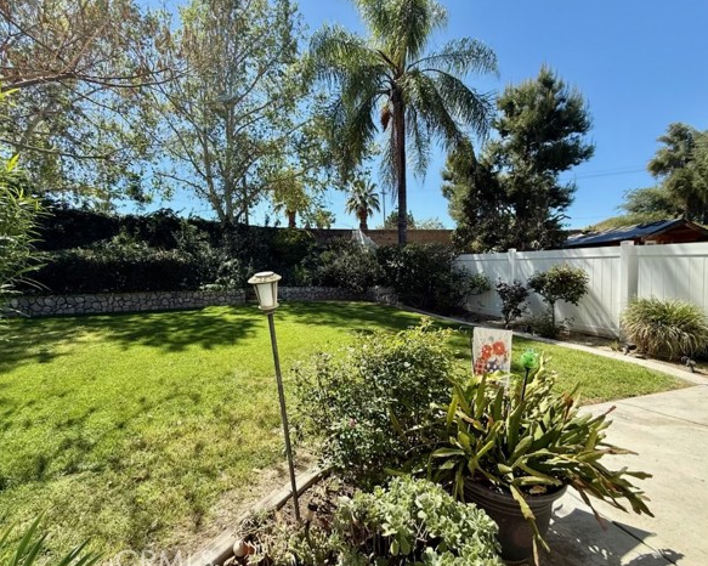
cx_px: 325
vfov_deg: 84.0
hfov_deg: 96.6
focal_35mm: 15
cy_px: 287
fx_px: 314
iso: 50
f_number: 2.2
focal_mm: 2.22
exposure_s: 1/942
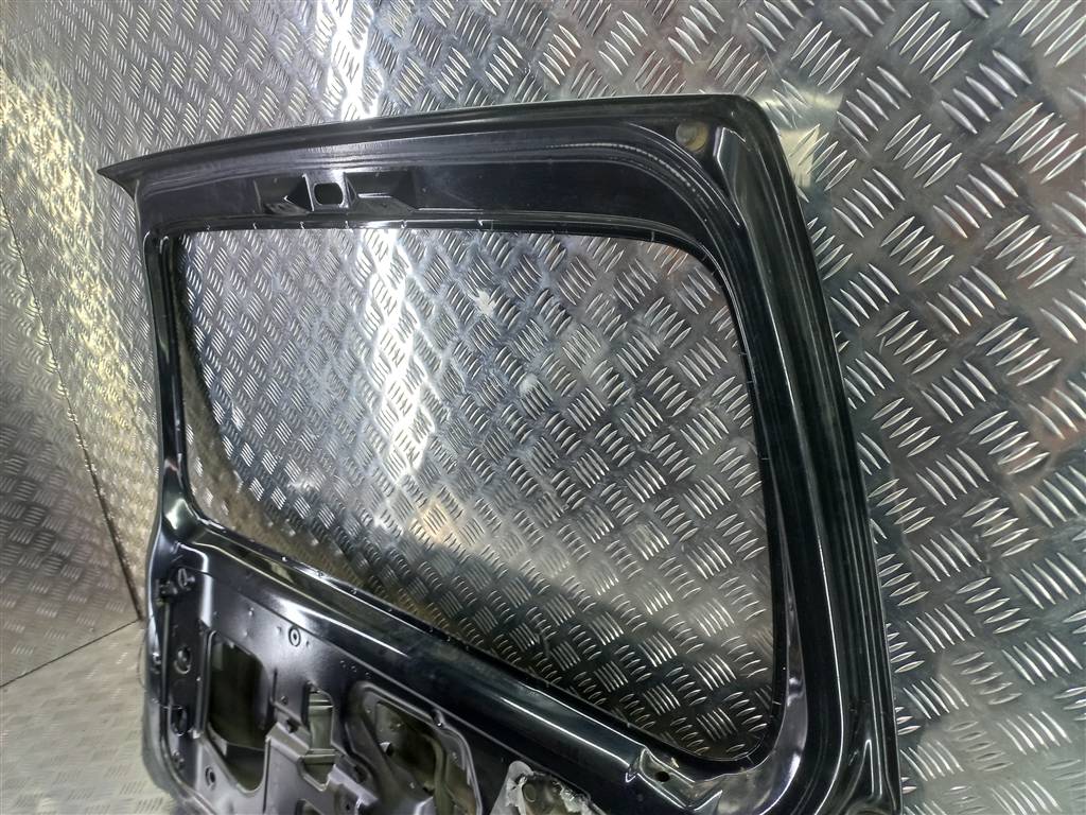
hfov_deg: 69.4
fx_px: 784
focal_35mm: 25
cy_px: 408
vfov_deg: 54.9
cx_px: 543
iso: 80
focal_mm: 4.6
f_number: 1.8
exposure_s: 1/50
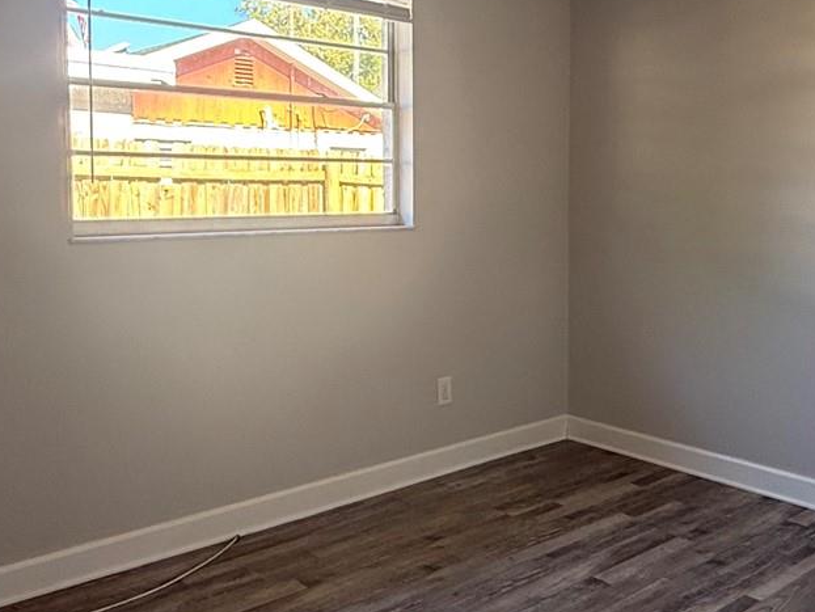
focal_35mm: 36
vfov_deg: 39.5
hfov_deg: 51.2
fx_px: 848
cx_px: 465
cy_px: 242
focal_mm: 2.22
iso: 125
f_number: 2.2
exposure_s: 1/99
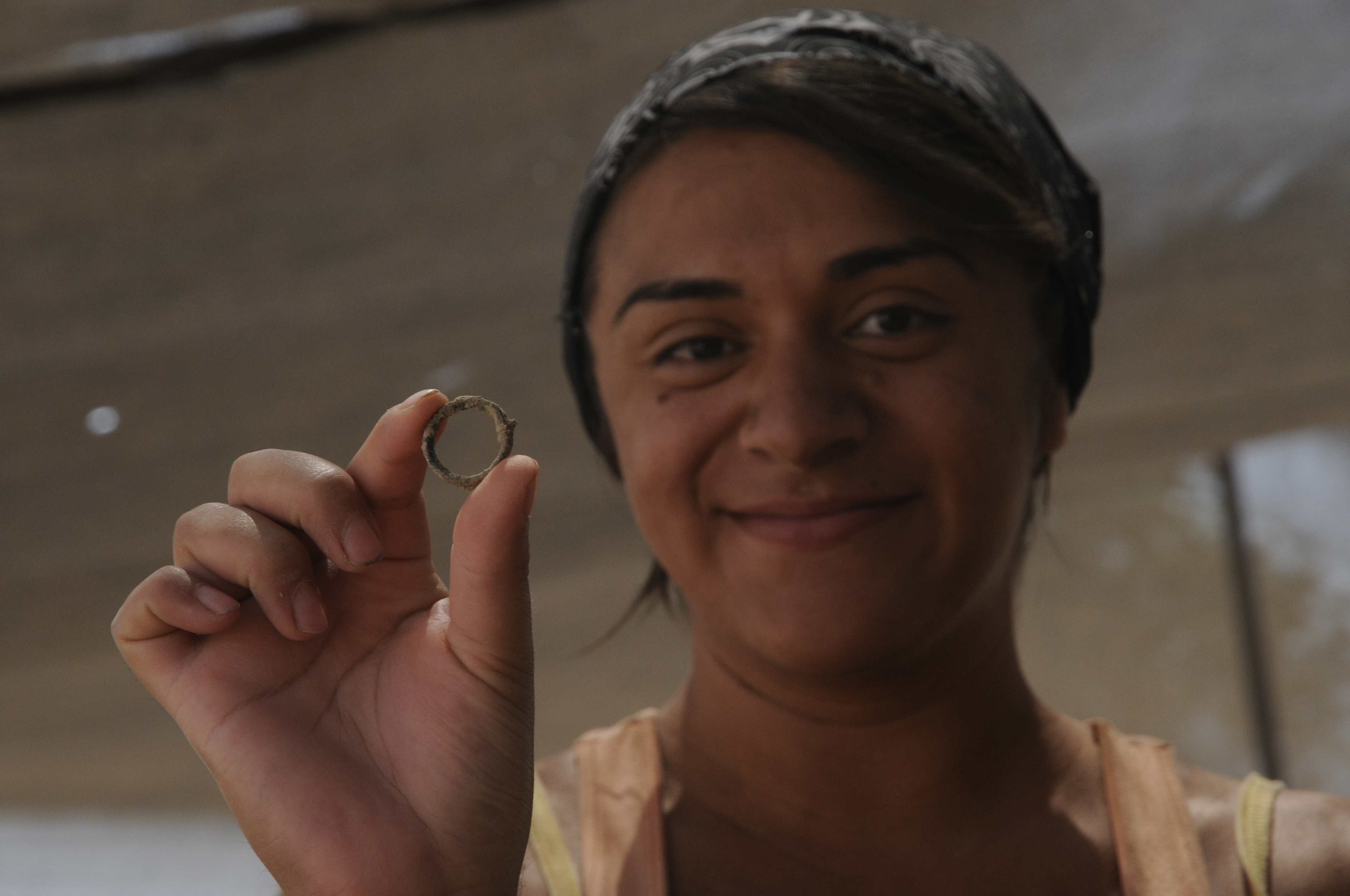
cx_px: 675
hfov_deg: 16.1
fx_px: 4775
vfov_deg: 10.7
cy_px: 448
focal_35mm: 128
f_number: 10
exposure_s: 1/200
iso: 400
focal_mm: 85
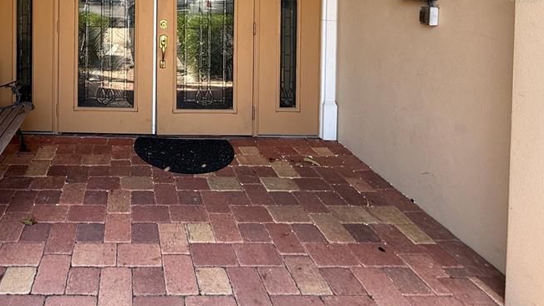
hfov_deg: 70.8
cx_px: 132
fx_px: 346
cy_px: -3
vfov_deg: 41.2
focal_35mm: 24
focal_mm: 2.22
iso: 50
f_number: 2.2
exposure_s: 1/255
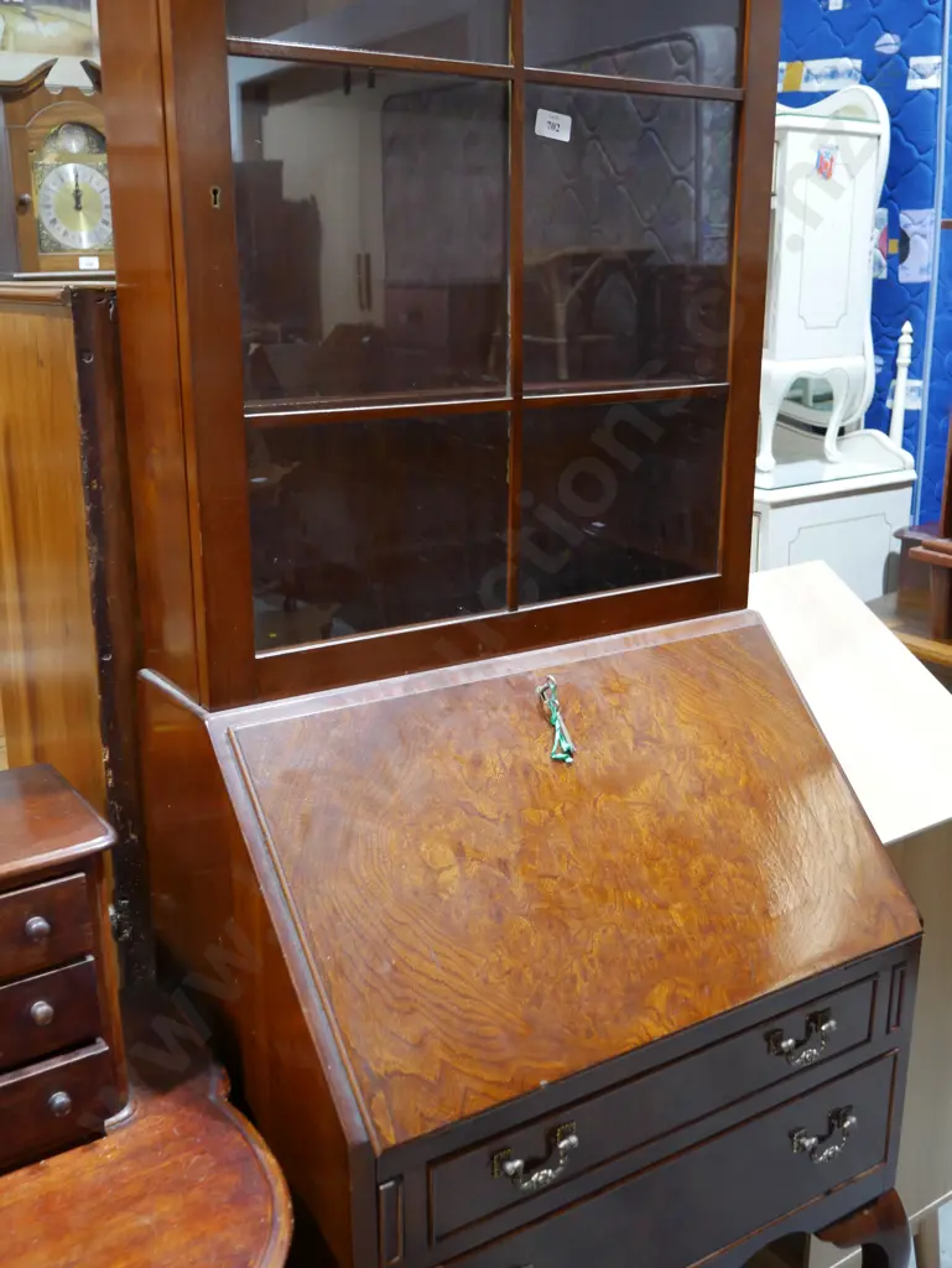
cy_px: 634
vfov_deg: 49.0
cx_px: 476
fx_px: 1392
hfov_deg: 37.8
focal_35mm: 38
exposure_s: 1/60
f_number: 4.1
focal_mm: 19
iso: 800
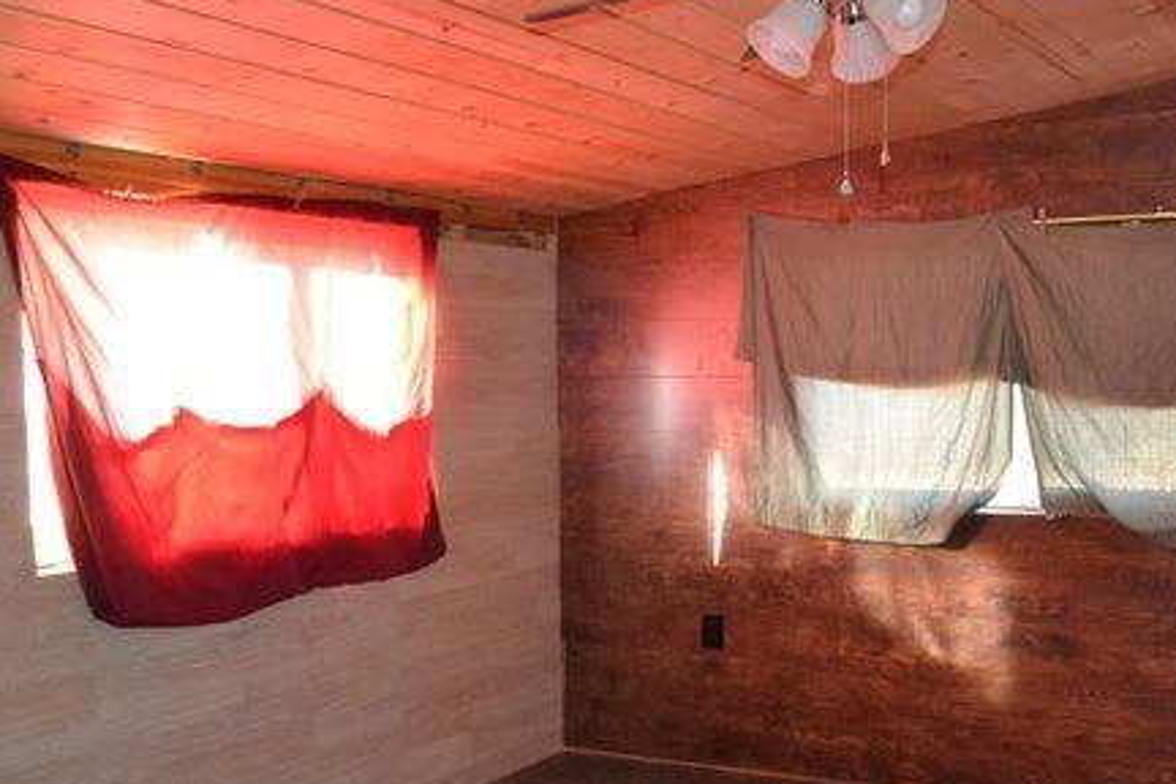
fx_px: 1470
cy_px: 495
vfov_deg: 29.7
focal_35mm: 45
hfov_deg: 43.5
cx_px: 672
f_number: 3.5
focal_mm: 18
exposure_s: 1/60
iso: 2200
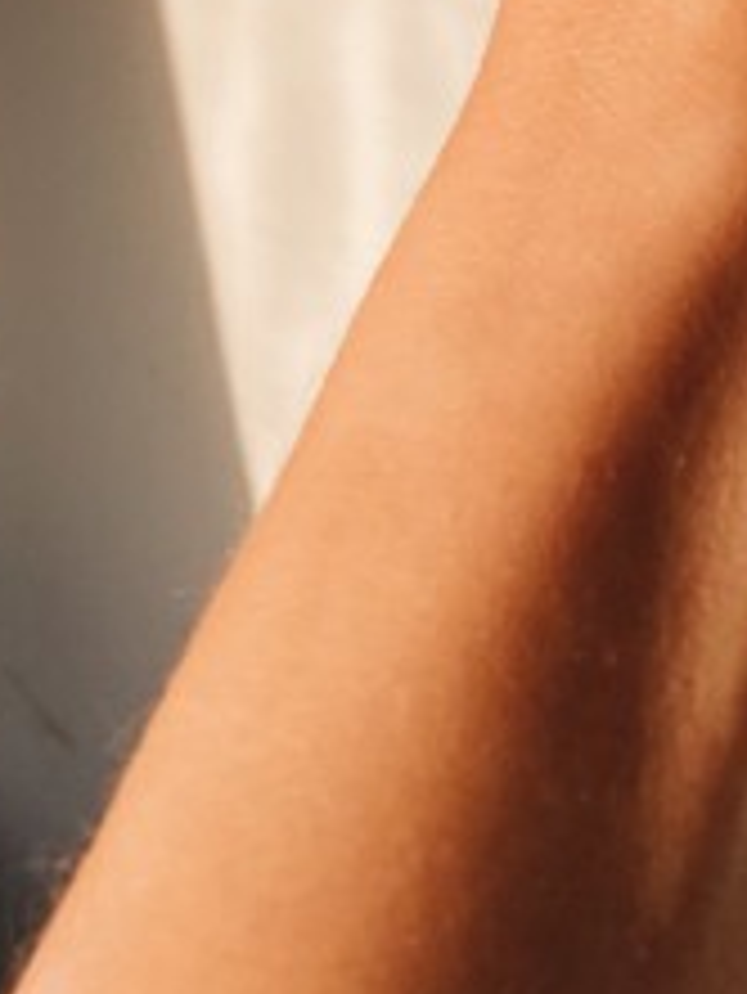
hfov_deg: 12.1
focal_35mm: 113
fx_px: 3248
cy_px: -1142
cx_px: 1336
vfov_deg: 14.0
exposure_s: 1/121
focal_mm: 4.25
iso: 32
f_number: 1.8
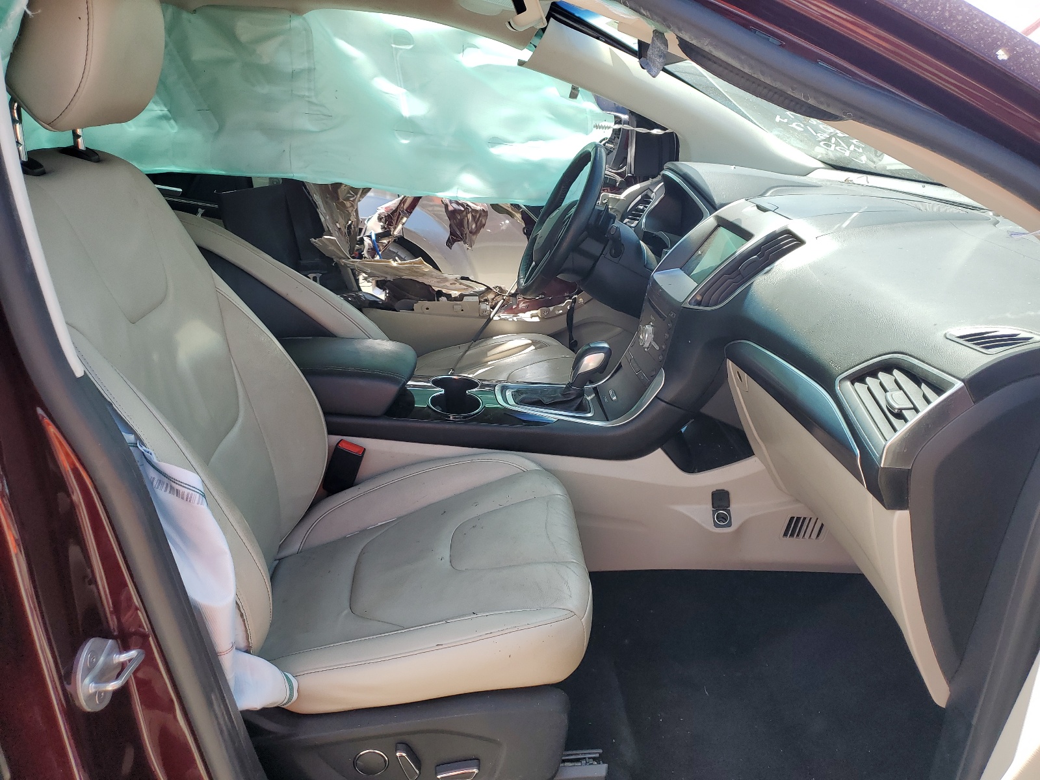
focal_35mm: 26
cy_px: 390
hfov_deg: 67.3
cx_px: 520
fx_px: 781
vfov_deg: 53.1
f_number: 1.5
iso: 50
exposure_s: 1/667
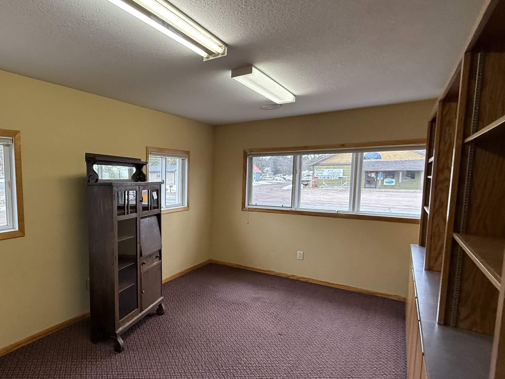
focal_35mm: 21
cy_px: 202
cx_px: 127
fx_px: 306
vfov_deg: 63.4
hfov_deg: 73.5
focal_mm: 2.22
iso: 320
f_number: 2.2
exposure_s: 1/120
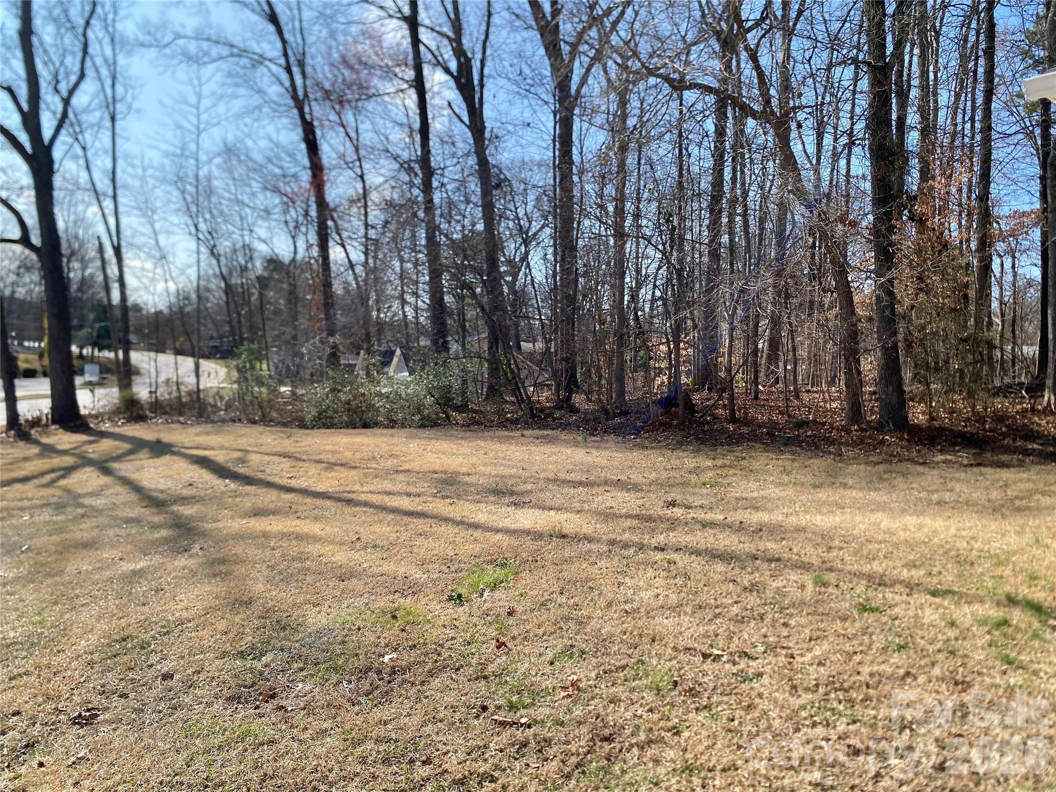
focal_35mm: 26
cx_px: 528
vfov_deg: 53.1
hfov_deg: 67.3
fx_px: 793
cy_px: 396
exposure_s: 1/1961
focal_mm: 4.25
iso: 32
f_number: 1.8
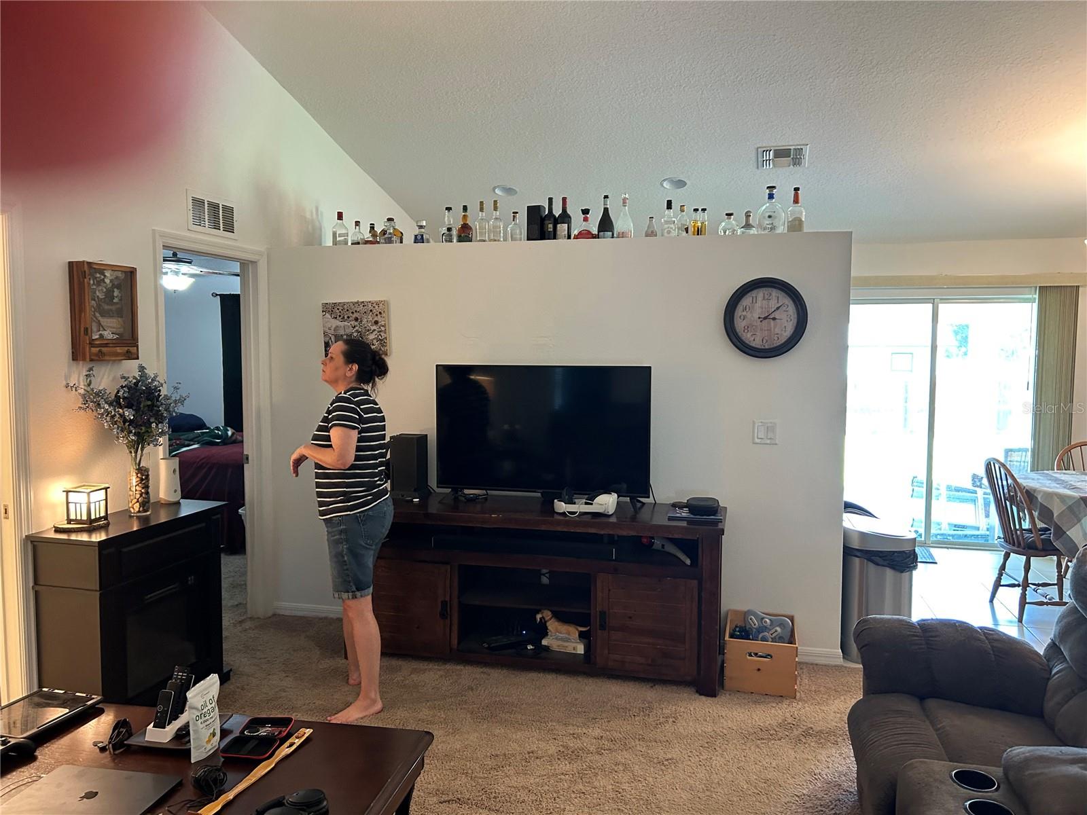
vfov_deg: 53.1
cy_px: 408
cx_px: 544
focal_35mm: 26
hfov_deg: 67.3
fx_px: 816
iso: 200
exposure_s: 1/60
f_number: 1.5
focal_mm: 5.7
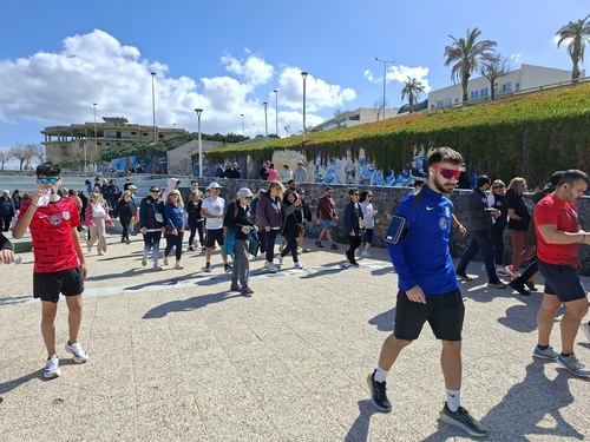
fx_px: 392
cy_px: 221
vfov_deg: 58.9
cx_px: 295
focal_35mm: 23
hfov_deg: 73.9
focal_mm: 5.54
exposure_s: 1/2618
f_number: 1.8
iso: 50
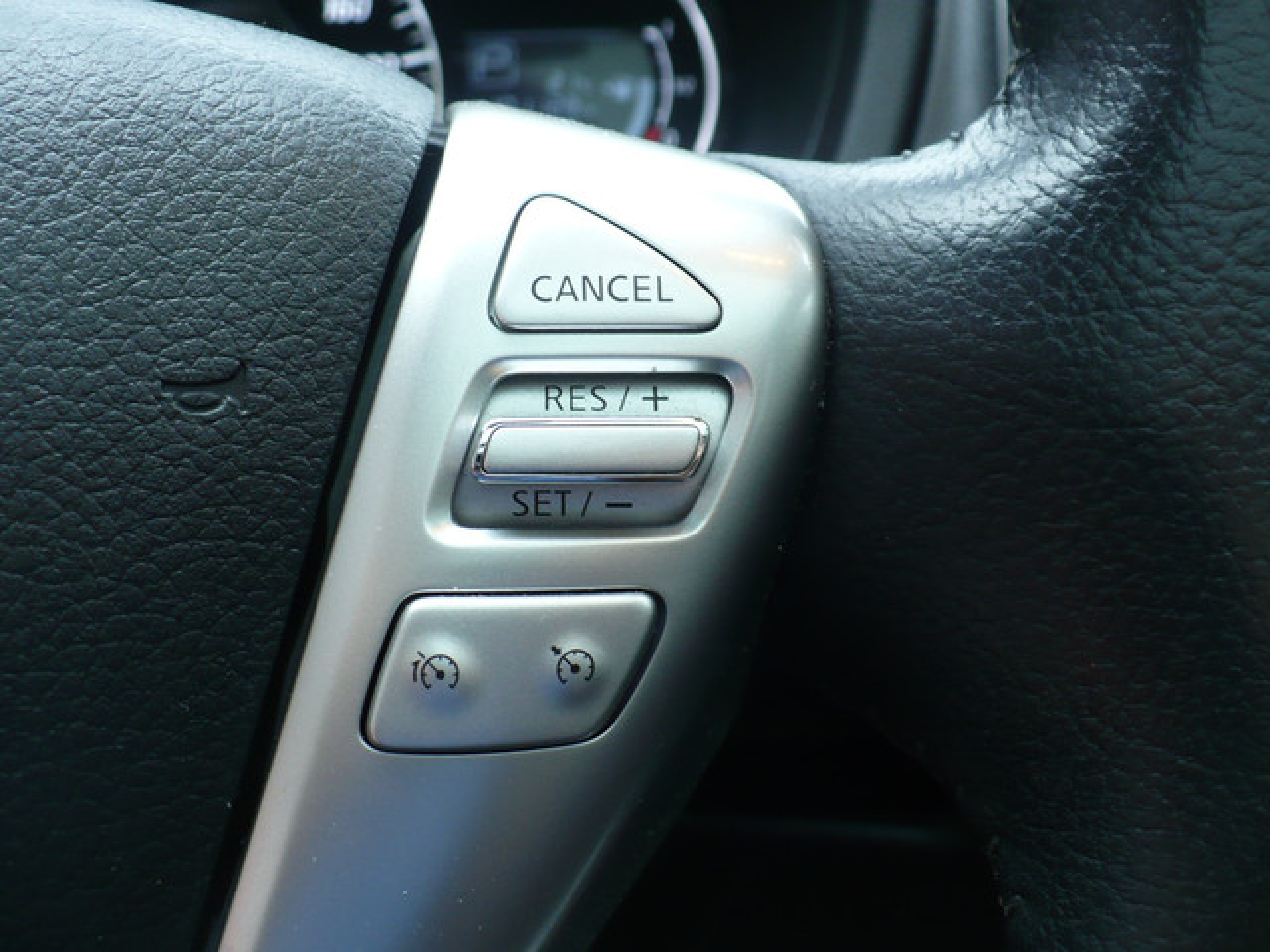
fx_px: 1541
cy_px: 476
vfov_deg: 34.3
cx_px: 635
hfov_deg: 44.8
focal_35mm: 42
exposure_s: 1/30
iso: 125
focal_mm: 6.1
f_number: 2.8
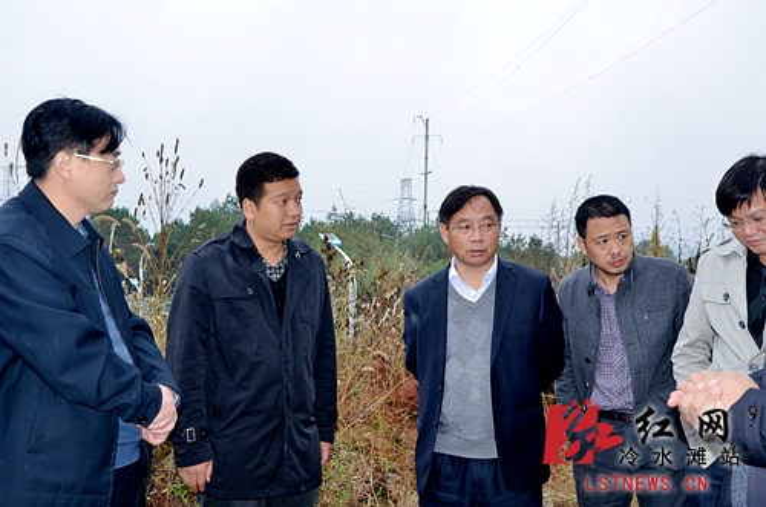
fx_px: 955
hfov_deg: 43.7
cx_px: 383
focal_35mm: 45
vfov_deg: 29.7
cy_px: 254
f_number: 8
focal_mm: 30
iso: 500
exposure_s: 1/250
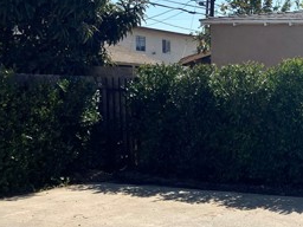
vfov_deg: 20.5
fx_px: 613
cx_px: 348
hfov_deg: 25.4
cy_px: 216
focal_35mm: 70
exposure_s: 1/3040
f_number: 1.8
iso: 32
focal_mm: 3.99
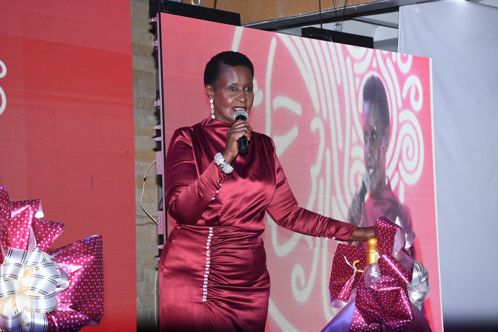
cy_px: 166
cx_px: 249
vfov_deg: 15.2
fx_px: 1245
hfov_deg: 22.6
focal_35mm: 90
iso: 800
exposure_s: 1/400
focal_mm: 60
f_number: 7.1
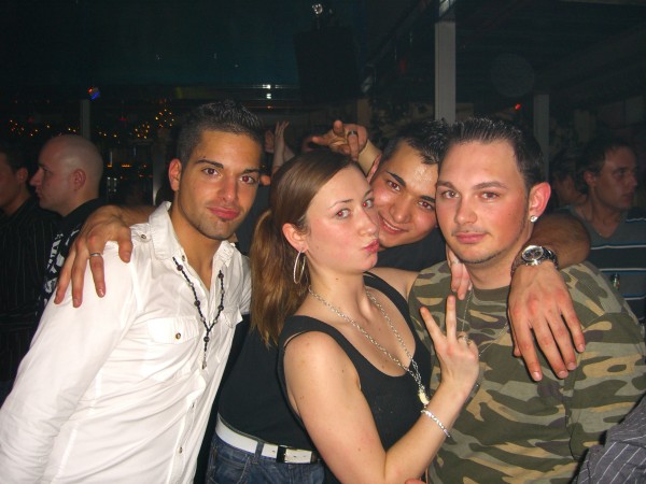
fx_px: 709
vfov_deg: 37.7
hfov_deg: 49.0
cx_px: 323
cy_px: 242
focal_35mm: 38
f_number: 2.8
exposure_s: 1/60
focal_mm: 7.9
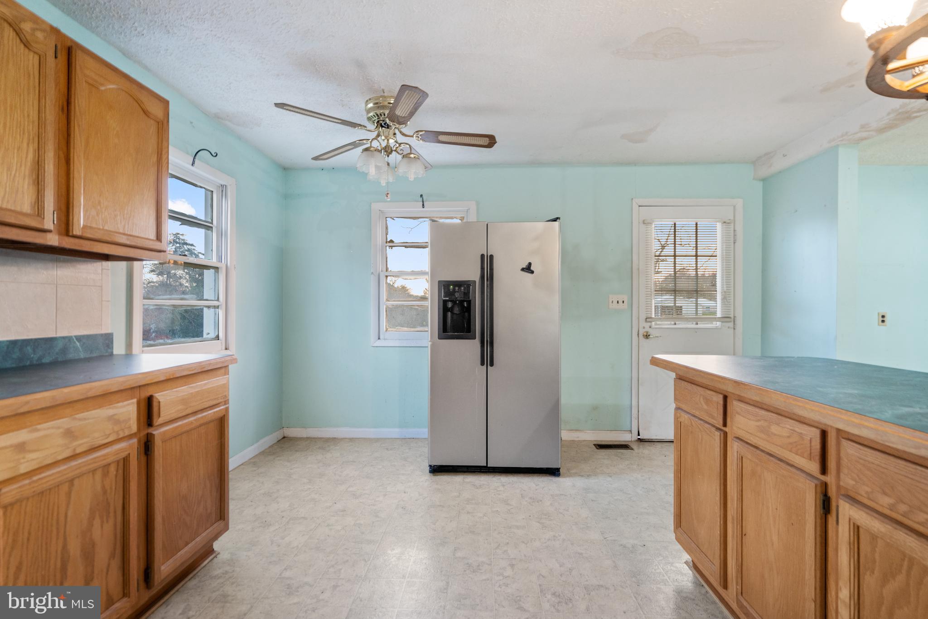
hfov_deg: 96.7
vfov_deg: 73.7
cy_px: 310
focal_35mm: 16
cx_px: 464
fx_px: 412
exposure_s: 1/10
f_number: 4
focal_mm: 16
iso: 320
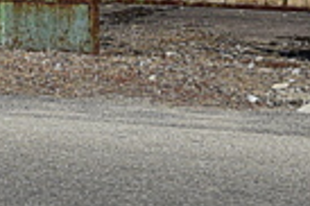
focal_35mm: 281
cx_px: -176
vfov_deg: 4.7
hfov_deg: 7.2
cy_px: -299
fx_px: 2417
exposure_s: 1/500
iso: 220
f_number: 11
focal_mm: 32
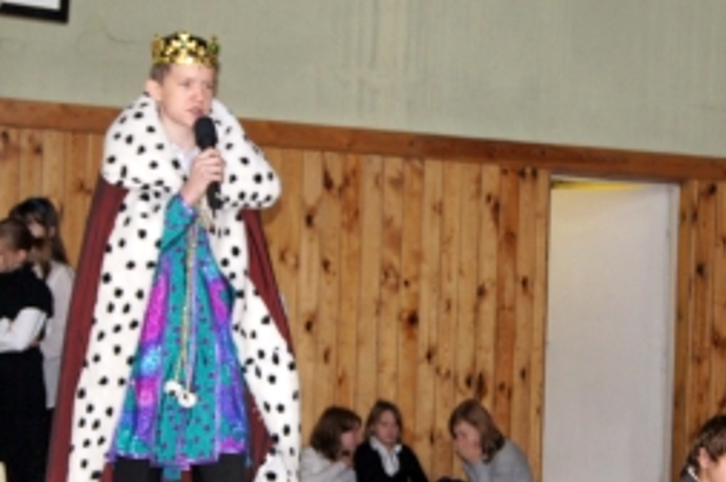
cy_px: 369
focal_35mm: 110
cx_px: 459
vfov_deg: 12.4
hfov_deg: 18.6
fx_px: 2216
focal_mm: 35
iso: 640
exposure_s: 1/60
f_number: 5
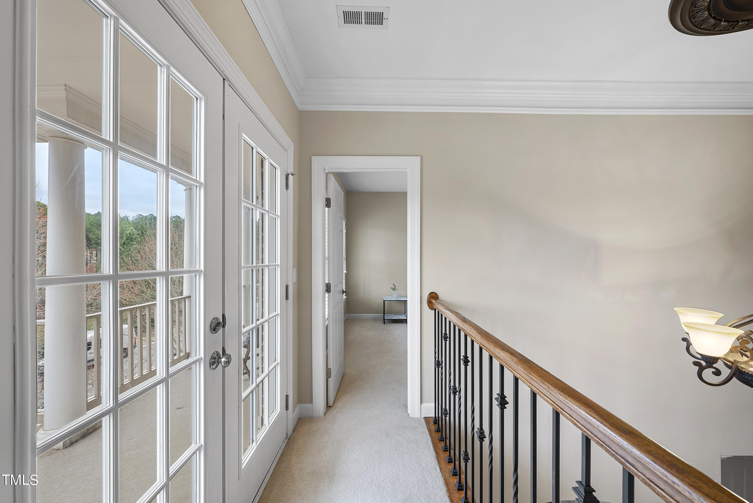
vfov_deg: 85.5
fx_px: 272
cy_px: 252
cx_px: 376
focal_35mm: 13
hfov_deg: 108.3
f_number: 7.1
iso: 400
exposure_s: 1/8
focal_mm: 13
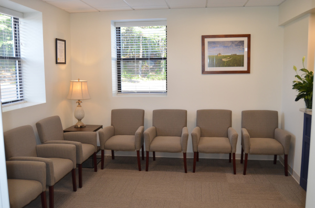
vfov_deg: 39.8
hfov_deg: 57.3
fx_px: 288
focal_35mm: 33
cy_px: 104
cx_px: 158
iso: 400
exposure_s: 1/125
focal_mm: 22
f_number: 3.5
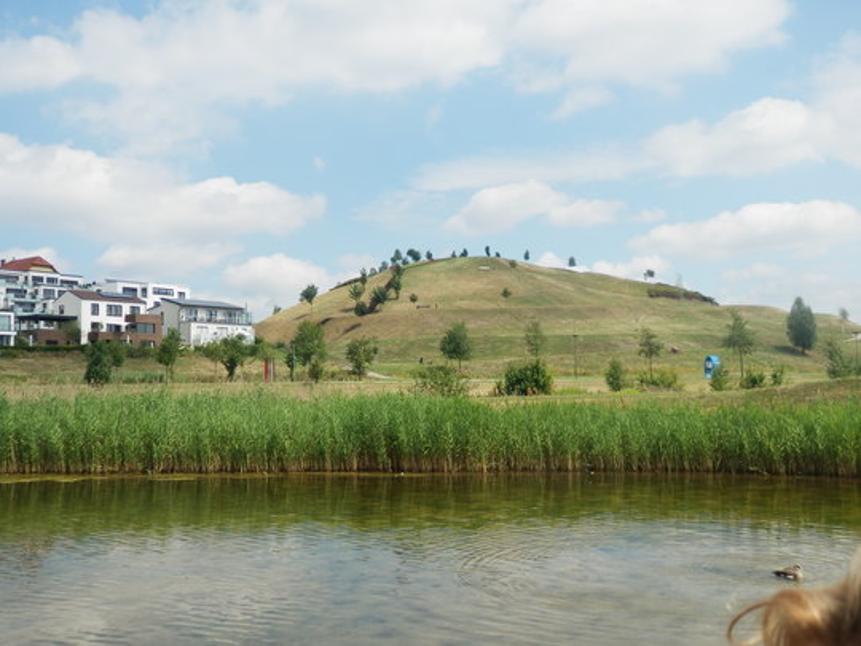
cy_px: 323
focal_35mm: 37
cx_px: 430
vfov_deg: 38.7
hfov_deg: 50.1
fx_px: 920
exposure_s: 1/1000
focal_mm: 6.6
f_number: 3.6
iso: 80
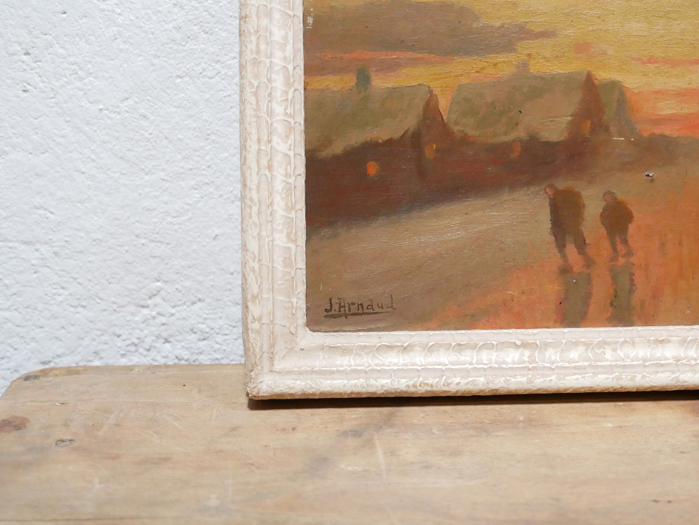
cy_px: 139
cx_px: 504
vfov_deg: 23.1
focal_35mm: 63
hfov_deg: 30.3
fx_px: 1273
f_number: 1.7
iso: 1600
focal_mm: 20
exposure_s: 1/60
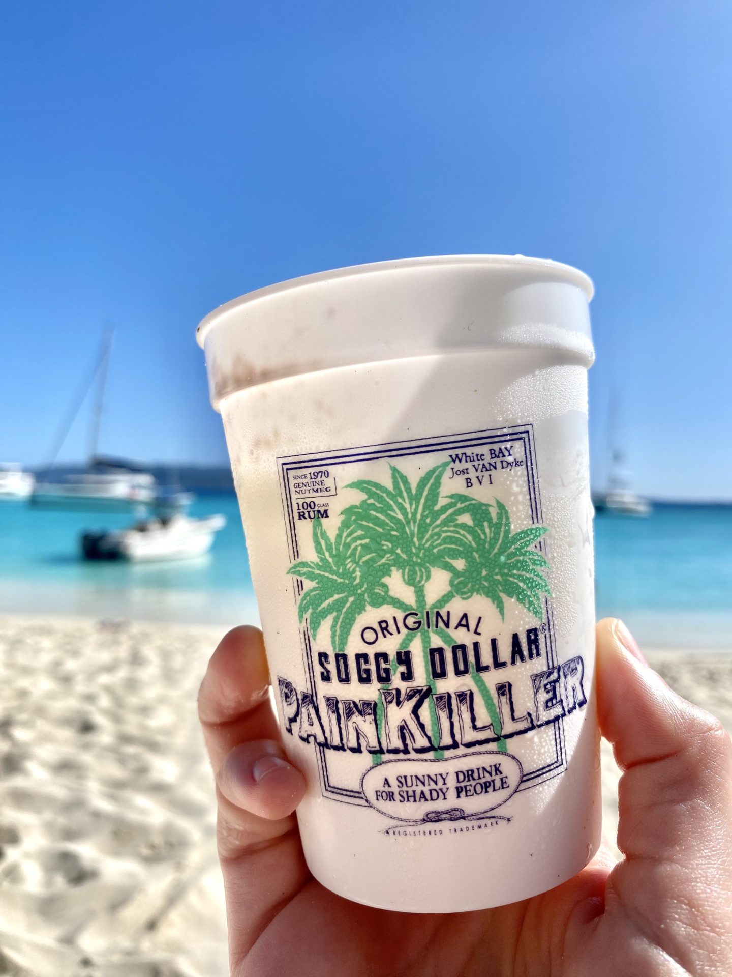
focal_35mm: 26
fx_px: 733
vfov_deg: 67.3
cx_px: 366
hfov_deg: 53.1
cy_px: 488
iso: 32
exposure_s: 1/2967
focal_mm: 4.25
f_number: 1.8
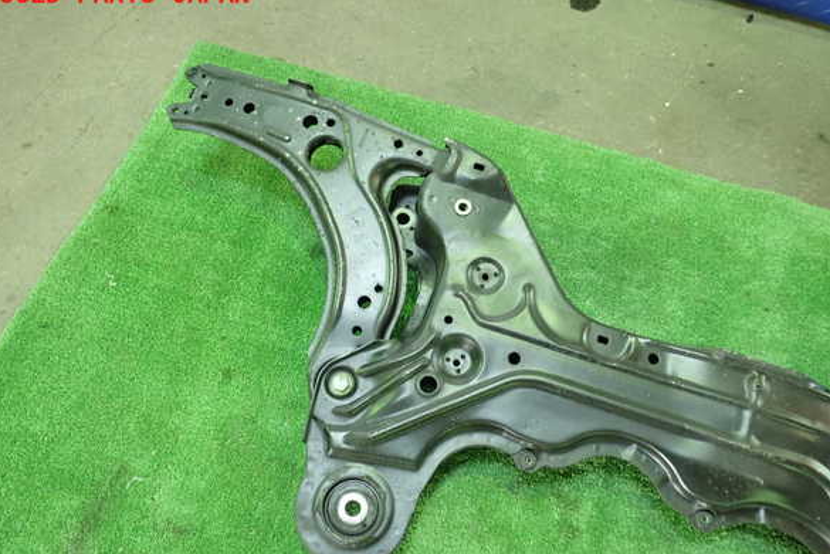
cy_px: 295
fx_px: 738
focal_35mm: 32
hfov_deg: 58.7
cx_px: 417
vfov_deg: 41.1
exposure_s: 1/50
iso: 800
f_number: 2.3
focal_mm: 5.5
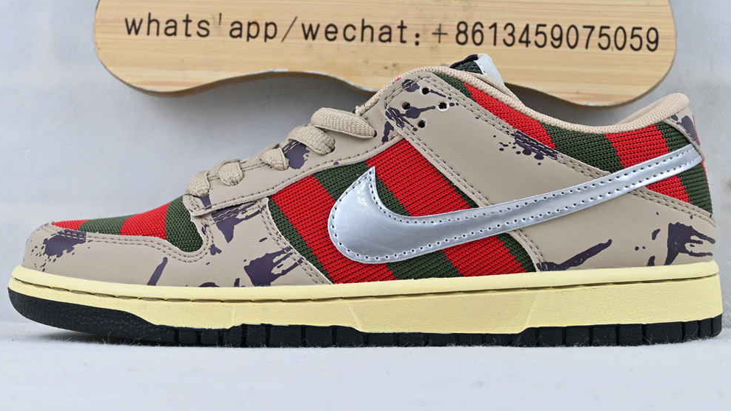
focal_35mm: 63
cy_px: 189
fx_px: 1214
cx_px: 361
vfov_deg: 19.2
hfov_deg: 33.5
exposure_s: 1/50
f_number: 5
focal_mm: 33
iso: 100
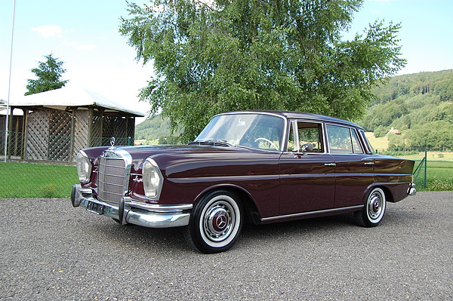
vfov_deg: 38.3
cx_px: 226
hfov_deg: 55.1
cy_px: 150
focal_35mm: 34
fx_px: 434
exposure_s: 1/160
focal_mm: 23
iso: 200
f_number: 7.1
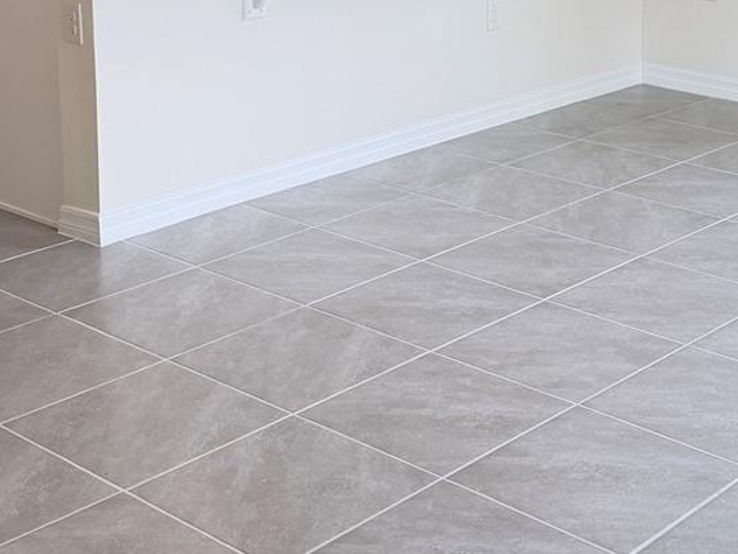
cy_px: 4
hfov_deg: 27.3
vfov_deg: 20.1
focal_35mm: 71
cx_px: 476
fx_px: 1514
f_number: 1.78
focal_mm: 6.76
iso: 200
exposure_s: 1/198
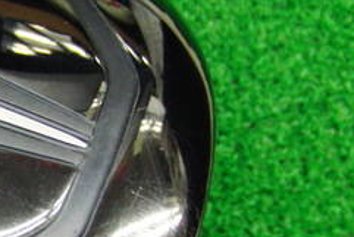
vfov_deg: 13.3
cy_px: 222
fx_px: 1004
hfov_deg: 18.8
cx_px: -79
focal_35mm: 102
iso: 400
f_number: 3.6
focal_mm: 6.42
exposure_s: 1/25
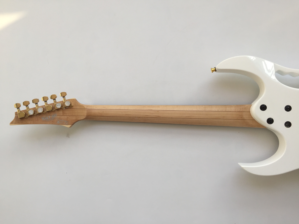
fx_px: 250
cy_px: 112
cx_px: 150
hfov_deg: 61.7
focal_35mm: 29
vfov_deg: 48.2
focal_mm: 4.15
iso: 32
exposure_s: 1/246
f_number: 2.2
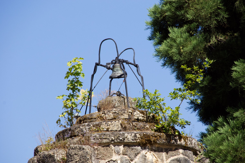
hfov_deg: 4.6
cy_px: 82
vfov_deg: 3.1
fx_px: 3062
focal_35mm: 450
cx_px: 122
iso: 400
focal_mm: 300
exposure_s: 1/500
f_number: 10
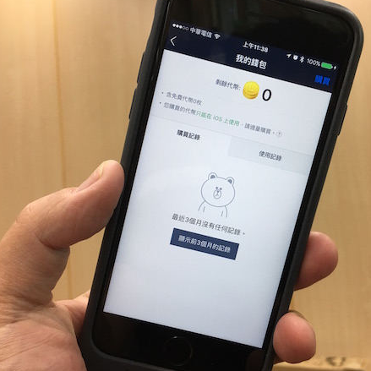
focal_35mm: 35
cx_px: 235
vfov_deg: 47.2
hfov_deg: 46.7
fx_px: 424
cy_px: 184
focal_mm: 4.15
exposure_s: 1/30
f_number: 2.2
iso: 32
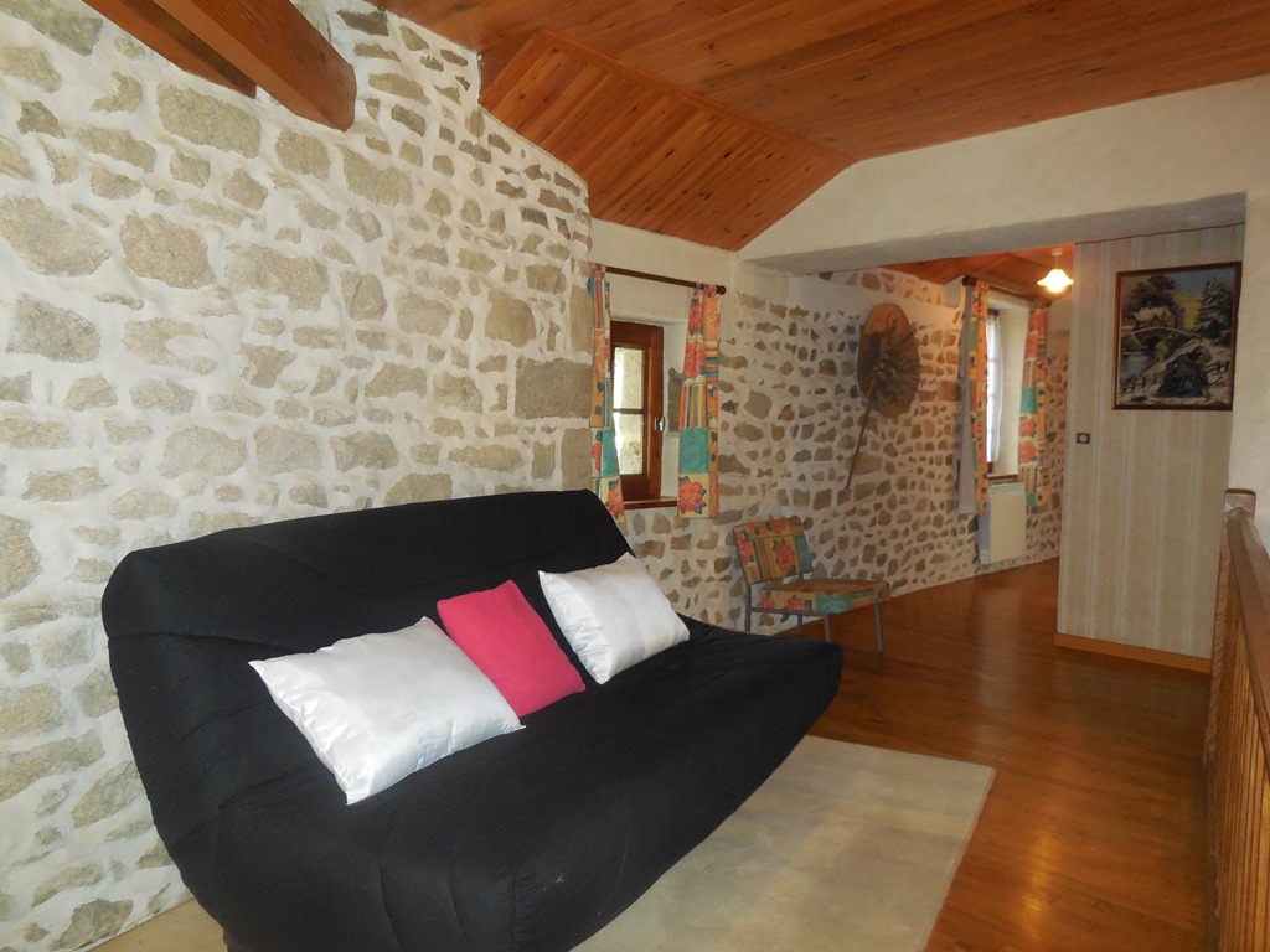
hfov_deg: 69.4
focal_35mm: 25
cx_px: 635
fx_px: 917
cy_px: 476
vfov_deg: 54.9
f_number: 3.1
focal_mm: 4.5
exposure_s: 1/25
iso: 500
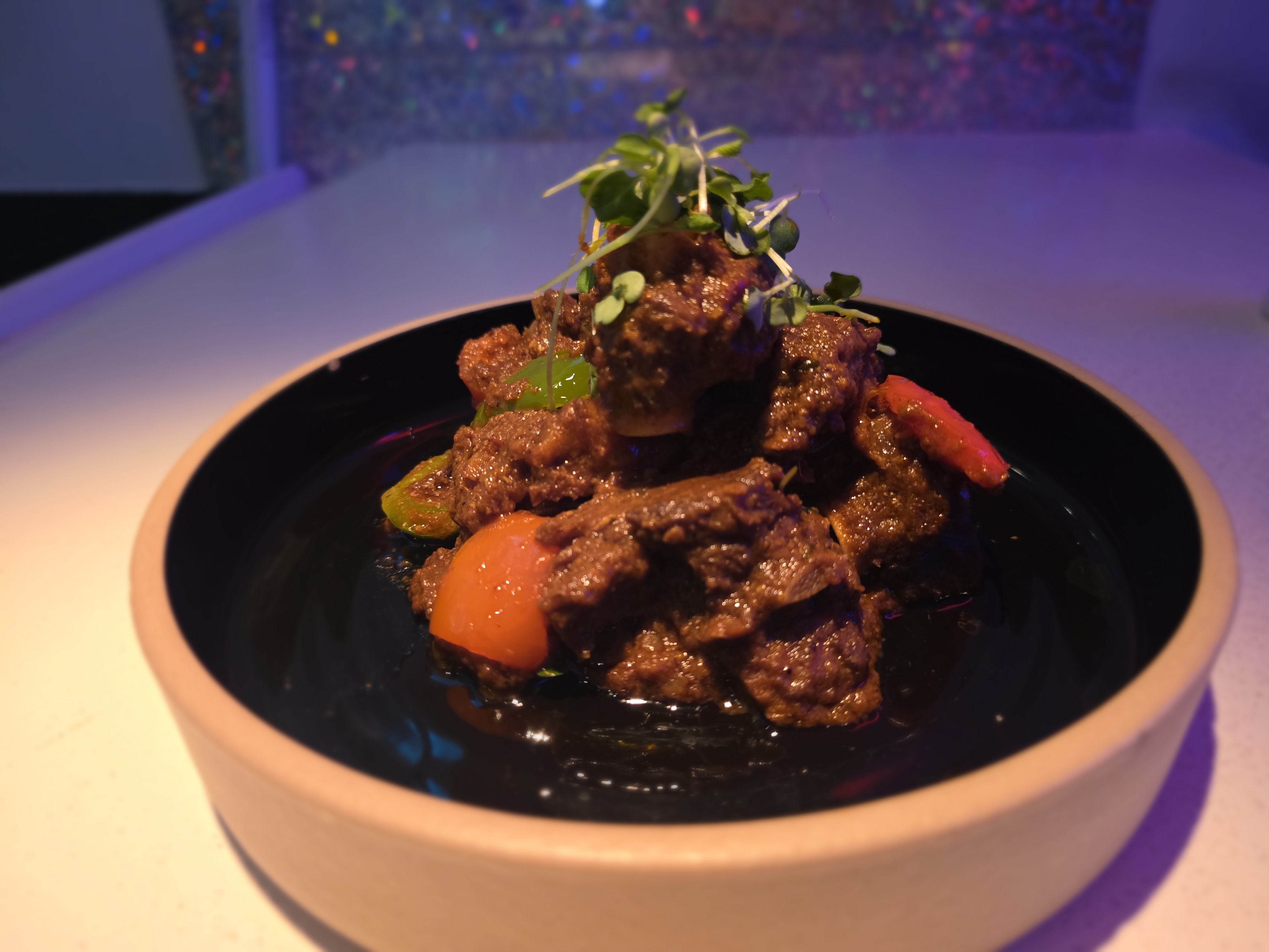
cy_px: 476
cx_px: 634
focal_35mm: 23
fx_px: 843
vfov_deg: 58.9
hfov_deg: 73.9
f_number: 1.7
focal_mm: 6.25
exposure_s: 1/24
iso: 640
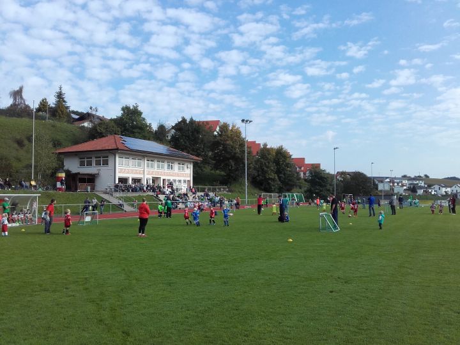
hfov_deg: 58.4
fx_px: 412
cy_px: 172
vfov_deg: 45.4
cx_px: 230
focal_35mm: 31
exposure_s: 1/936
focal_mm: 3.31
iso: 50
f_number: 2.2
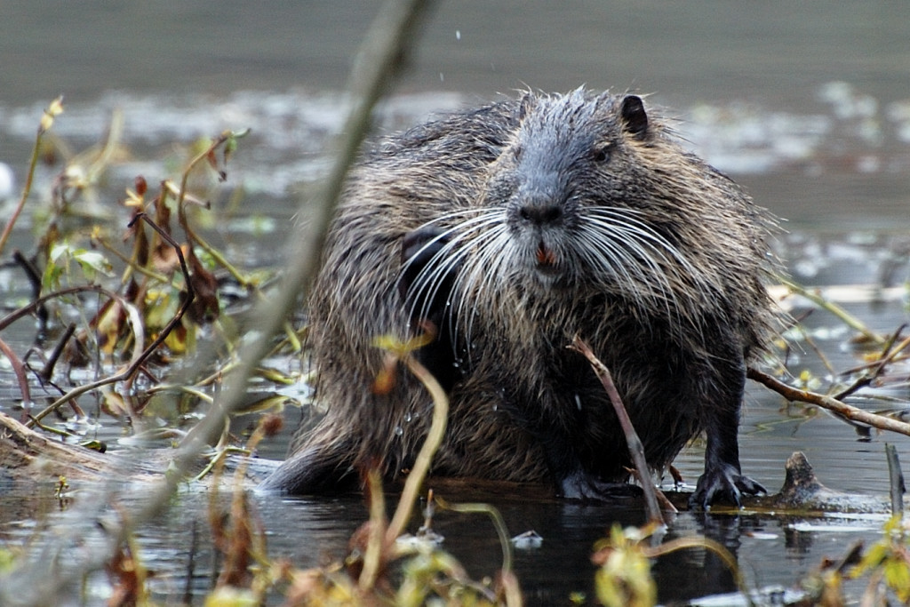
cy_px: 304
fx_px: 11376
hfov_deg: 4.6
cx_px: 455
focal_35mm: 450
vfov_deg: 3.1
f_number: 5.6
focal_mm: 300
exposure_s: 1/160
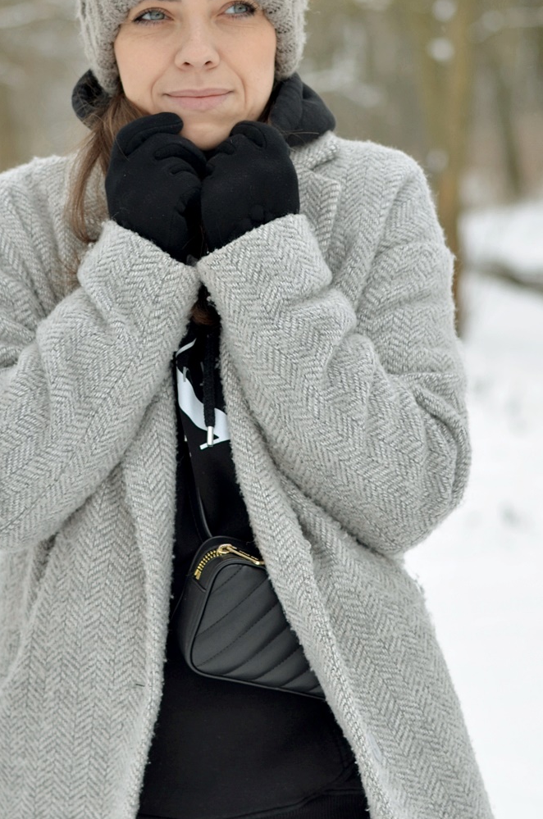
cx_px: 215
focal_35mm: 136
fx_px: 3090
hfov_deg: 10.0
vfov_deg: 15.1
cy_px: 333
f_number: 2.8
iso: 100
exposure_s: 1/200
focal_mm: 50
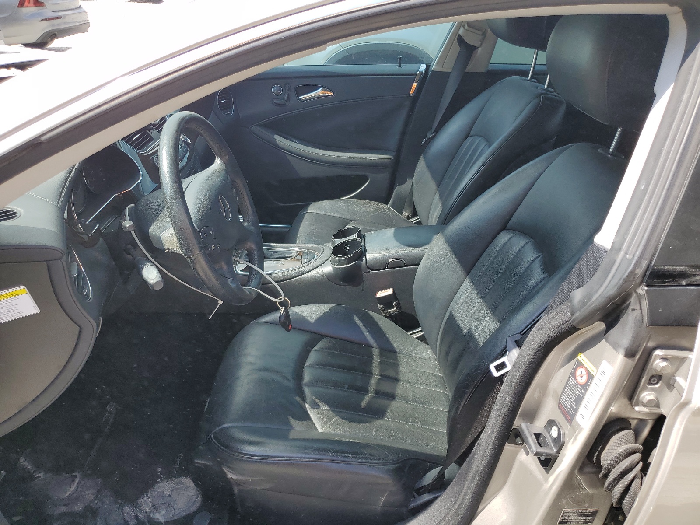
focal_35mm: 26
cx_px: 350
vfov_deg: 53.1
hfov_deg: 67.3
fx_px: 526
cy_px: 262
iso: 50
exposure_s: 1/769
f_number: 1.5
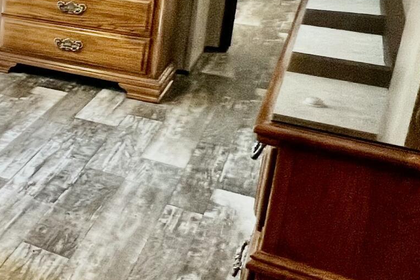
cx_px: -226
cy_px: 13
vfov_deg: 24.6
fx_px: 618
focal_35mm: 53
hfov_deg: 26.2
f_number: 1.8
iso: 200
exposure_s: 1/60
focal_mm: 1.57
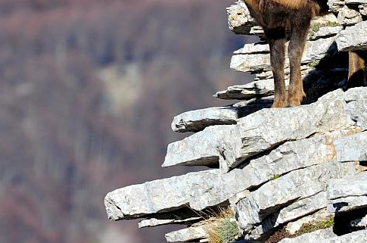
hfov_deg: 2.0
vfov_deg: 1.3
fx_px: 10476
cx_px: 229
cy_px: 18
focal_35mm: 1030
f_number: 11
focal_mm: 500
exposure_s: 1/500
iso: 320
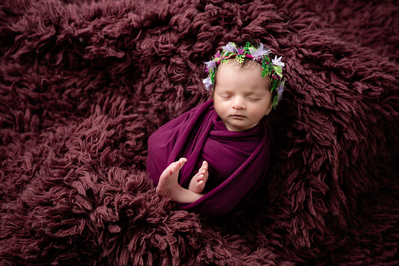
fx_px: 554
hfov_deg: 39.6
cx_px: 200
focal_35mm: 50
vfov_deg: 27.0
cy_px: 133
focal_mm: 50
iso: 400
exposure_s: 1/160
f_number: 2.8
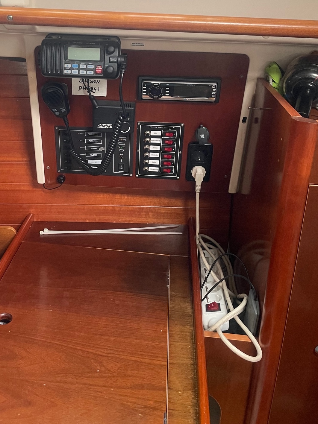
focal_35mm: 37
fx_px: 453
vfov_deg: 49.1
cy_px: 132
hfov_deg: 38.1
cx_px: 97
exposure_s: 1/60
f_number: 1.6
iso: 250
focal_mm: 4.2
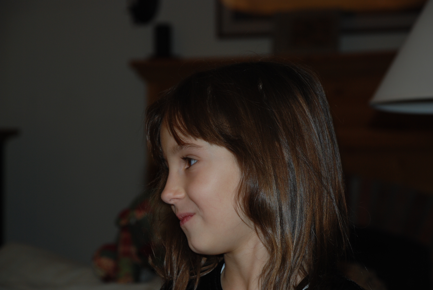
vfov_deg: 10.8
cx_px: 216
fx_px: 1535
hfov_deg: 16.1
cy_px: 145
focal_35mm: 128
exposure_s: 1/60
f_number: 5.6
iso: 200
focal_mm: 85
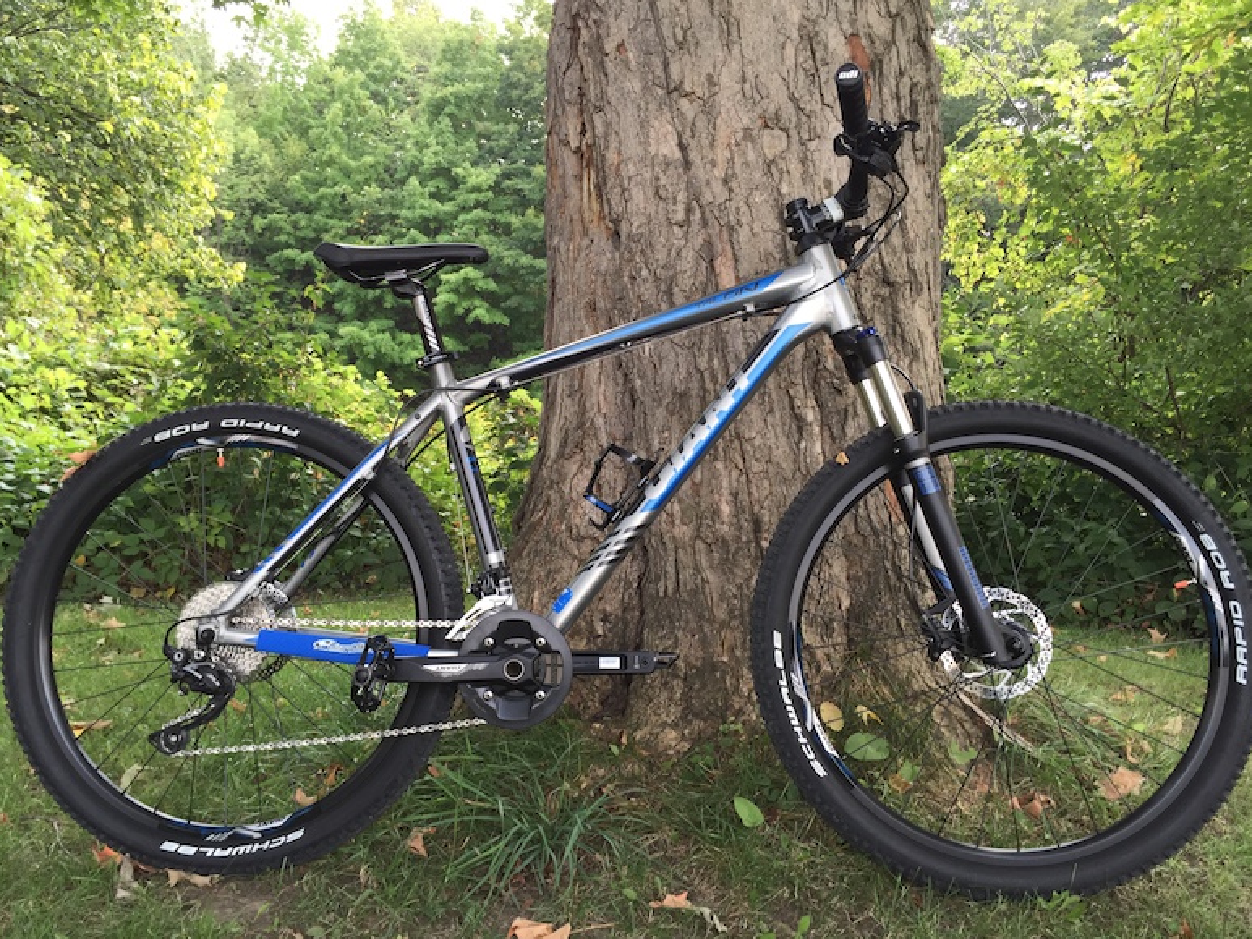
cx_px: 615
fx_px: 1085
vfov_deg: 46.8
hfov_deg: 60.0
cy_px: 470
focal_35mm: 30
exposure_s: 1/120
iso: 50
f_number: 2.2
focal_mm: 4.15
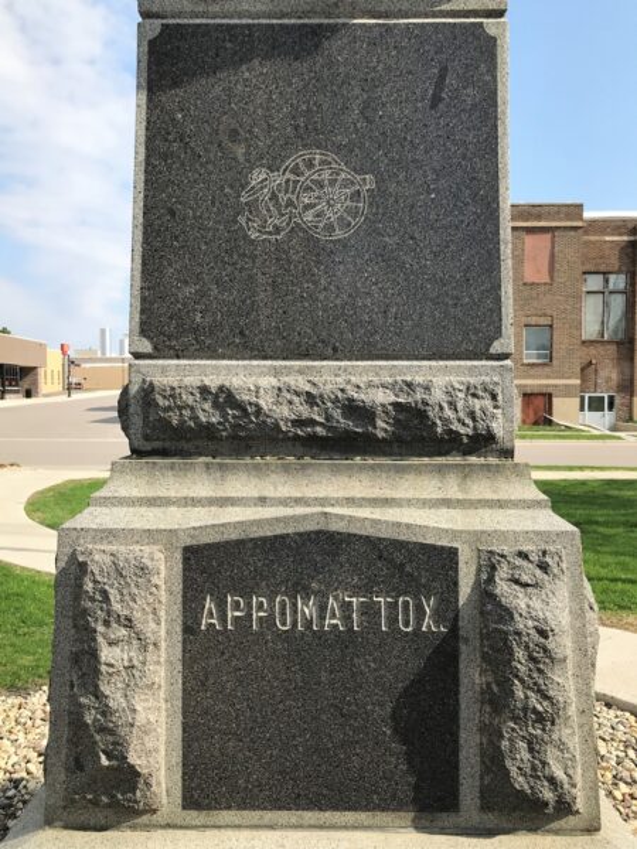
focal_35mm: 28
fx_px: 687
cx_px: 318
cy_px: 424
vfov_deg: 63.4
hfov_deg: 49.7
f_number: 1.8
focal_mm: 3.99
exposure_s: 1/1842
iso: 20
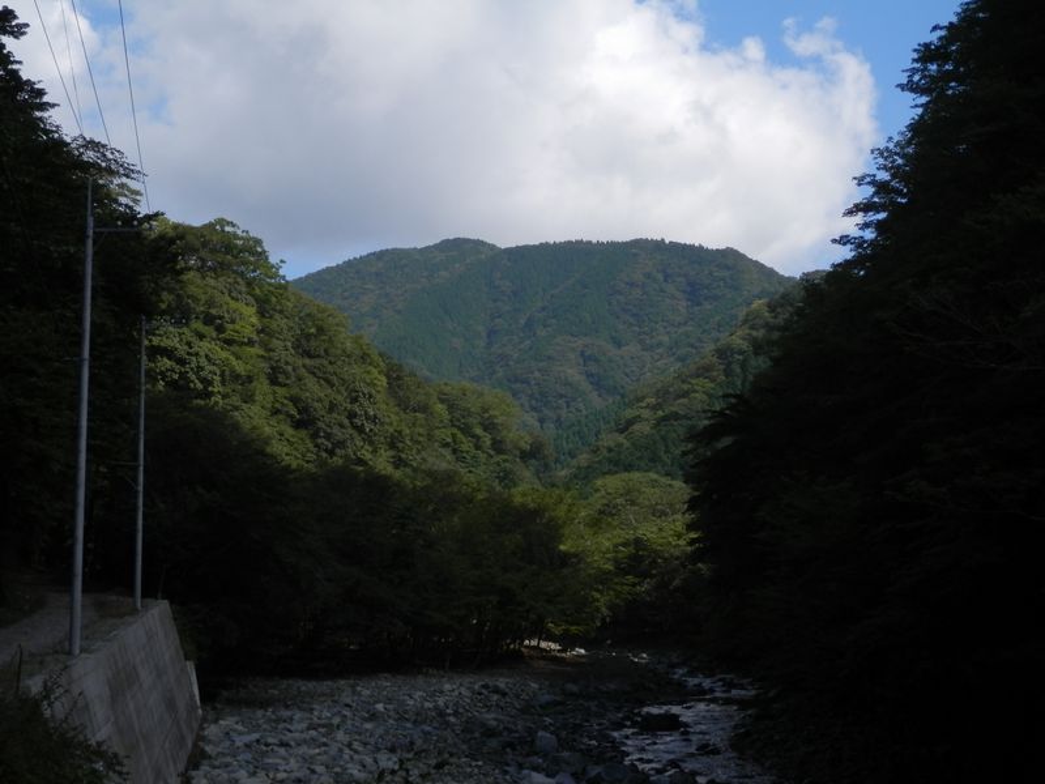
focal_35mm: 54
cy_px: 392
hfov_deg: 35.5
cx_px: 522
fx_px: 1630
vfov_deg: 27.0
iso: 80
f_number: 4.1
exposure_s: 1/800
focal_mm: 9.8
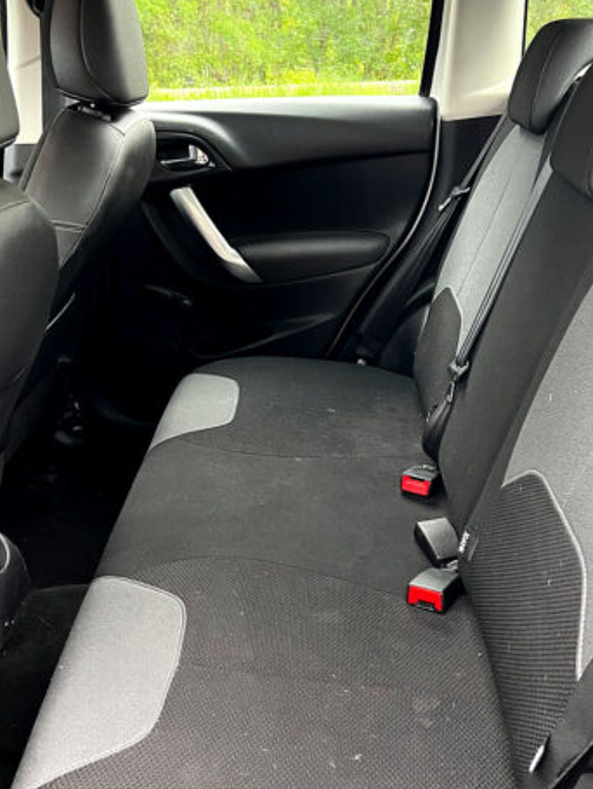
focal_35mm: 36
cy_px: 427
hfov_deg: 39.7
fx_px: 821
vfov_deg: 51.3
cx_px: 329
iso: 160
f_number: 1.5
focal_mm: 5.7
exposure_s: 1/60
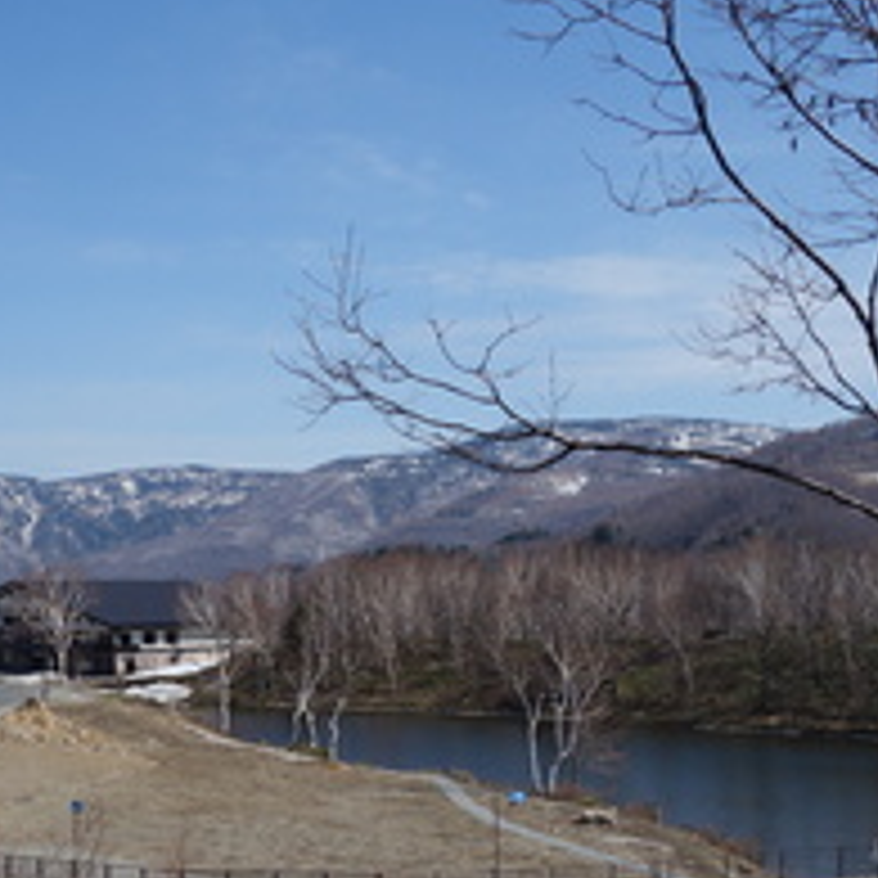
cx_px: 189
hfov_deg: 30.4
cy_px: 671
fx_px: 1578
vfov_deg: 30.5
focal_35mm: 55
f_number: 5.6
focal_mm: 10.4
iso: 125
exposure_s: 1/640
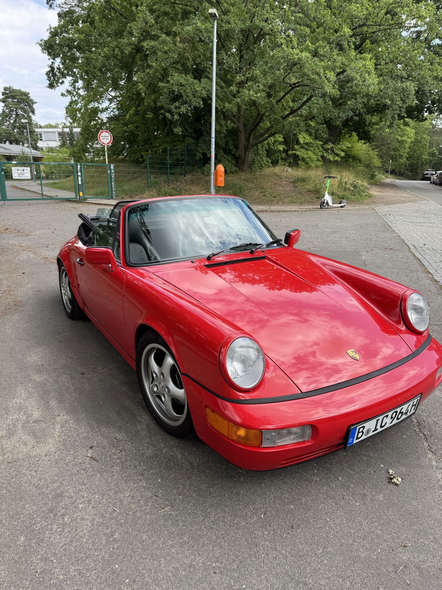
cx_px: 221
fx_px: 409
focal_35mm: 24
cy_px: 295
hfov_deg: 56.8
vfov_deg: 71.6
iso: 80
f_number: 1.78
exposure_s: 1/938
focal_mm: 6.76
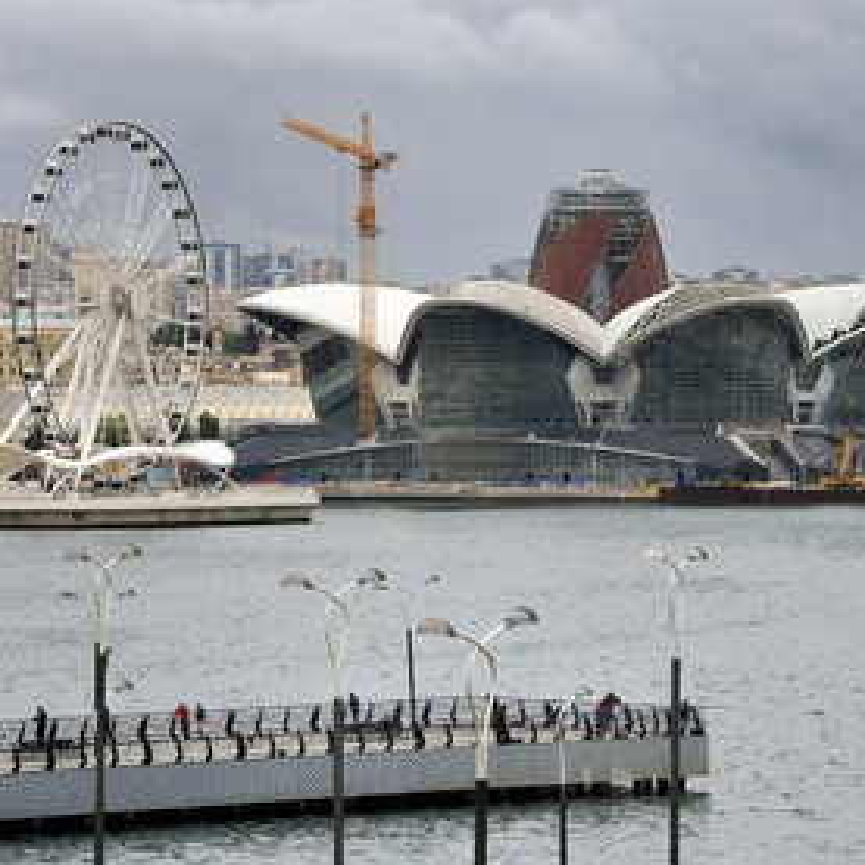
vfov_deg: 8.0
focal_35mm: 219
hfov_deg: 8.0
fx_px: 6191
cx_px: 481
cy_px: 431
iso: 200
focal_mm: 170
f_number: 10
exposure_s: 1/320
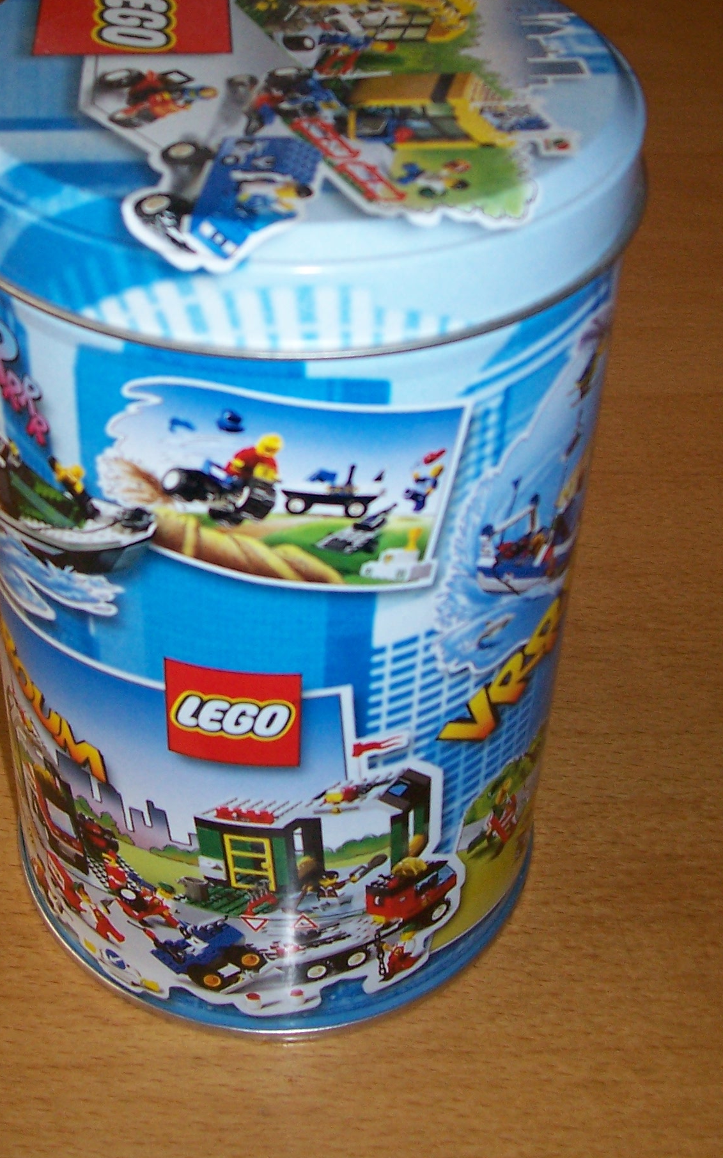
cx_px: 303
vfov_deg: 40.3
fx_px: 1545
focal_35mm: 49
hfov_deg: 26.3
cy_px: 340
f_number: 2.7
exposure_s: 1/60
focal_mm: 5.6
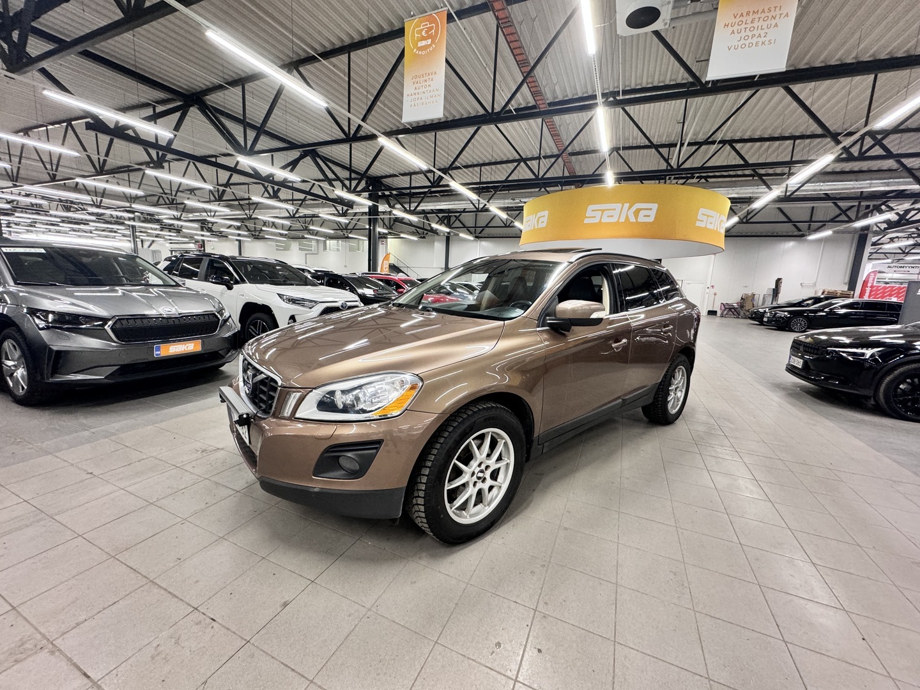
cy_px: 345
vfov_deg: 85.7
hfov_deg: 102.1
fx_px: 372
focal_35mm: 14
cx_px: 460
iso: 250
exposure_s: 1/99
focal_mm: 2.22
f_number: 2.2
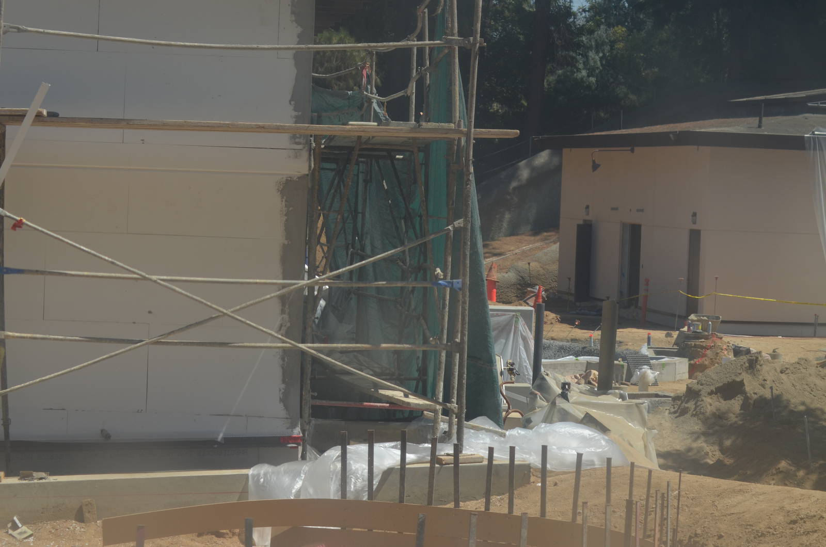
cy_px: 274
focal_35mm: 105
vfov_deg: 13.0
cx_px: 413
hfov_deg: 19.5
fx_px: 2404
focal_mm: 70
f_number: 7.1
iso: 200
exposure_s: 1/800
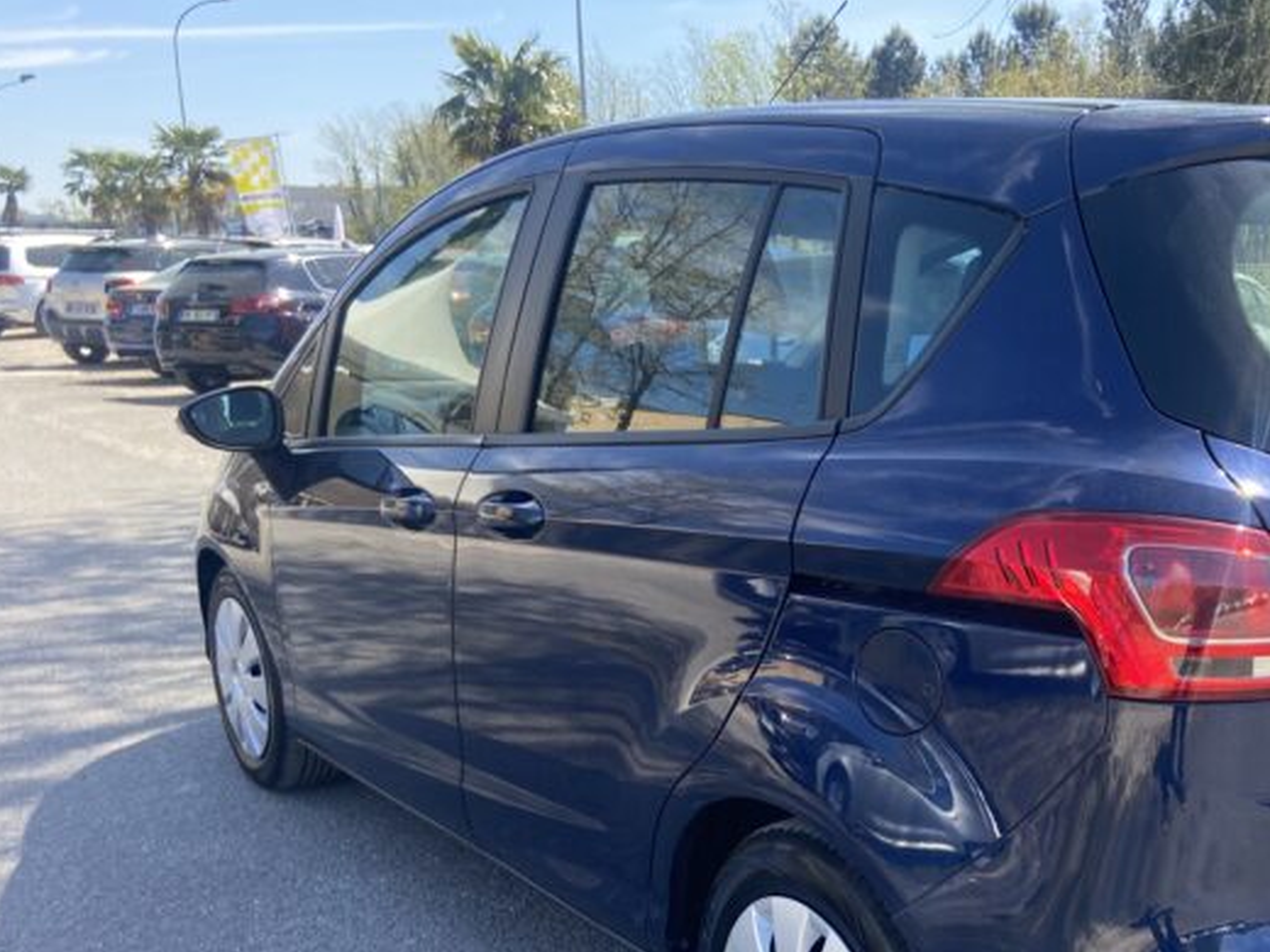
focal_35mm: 40
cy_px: 713
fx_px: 1468
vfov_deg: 35.2
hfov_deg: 45.1
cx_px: 962
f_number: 1.8
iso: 32
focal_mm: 4.25
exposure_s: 1/529
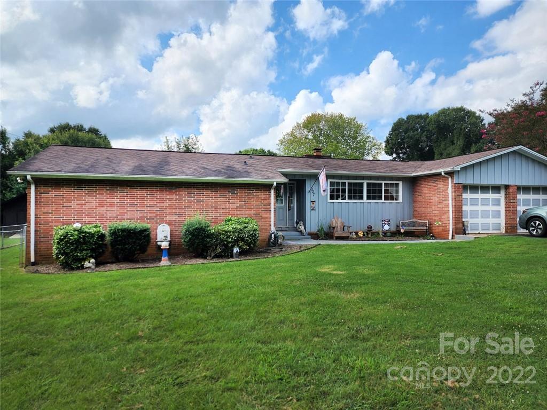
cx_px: 274
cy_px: 205
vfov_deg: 58.9
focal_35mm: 23
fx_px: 363
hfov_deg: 73.9
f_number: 1.8
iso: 12
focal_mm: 6.4
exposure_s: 1/818
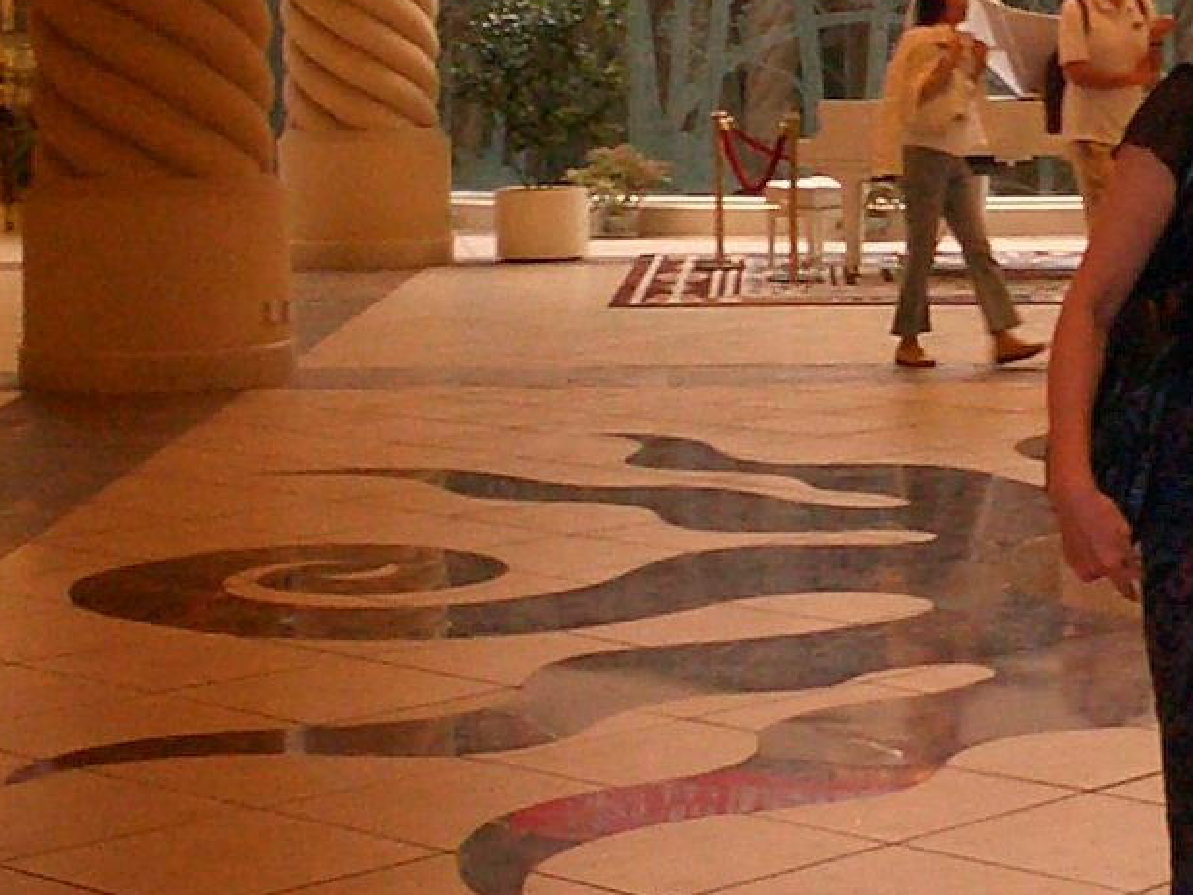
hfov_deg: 20.0
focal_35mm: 96
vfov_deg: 15.4
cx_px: 1125
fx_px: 3309
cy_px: 392
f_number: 3.5
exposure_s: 1/40
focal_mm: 5.6
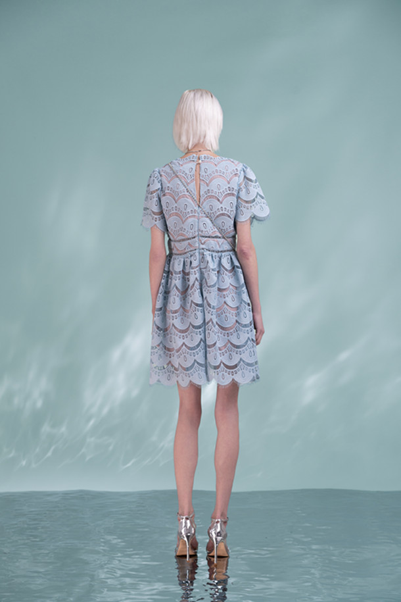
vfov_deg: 36.2
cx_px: 200
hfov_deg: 24.6
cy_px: 301
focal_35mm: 55
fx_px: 919
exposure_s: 1/160
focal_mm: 55
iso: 500
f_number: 6.3
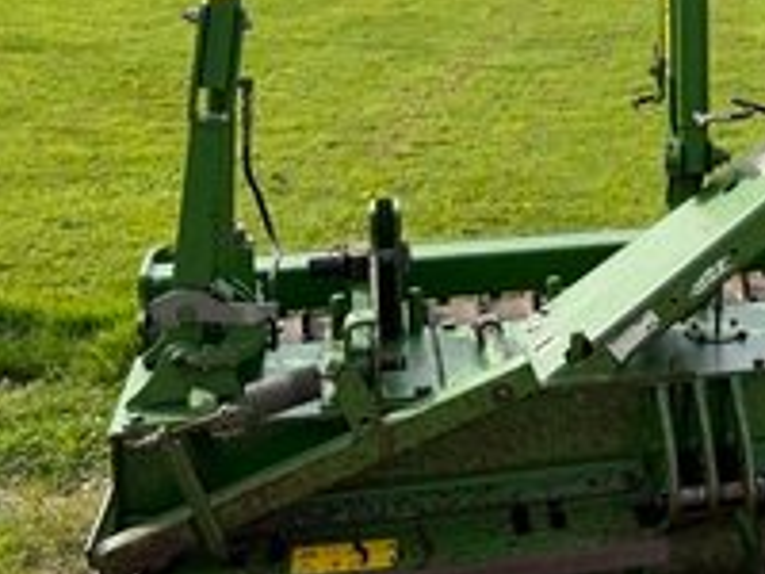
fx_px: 1591
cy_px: 38
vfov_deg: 20.0
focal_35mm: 72
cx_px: 899
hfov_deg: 24.7
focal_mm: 6.76
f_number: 1.78
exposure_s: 1/3759
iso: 80
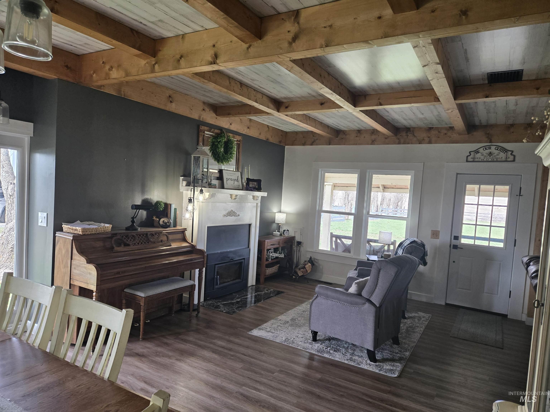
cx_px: 275
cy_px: 206
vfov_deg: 58.9
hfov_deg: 73.9
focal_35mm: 23
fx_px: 365
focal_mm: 5.4
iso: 125
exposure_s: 1/120
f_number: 1.8
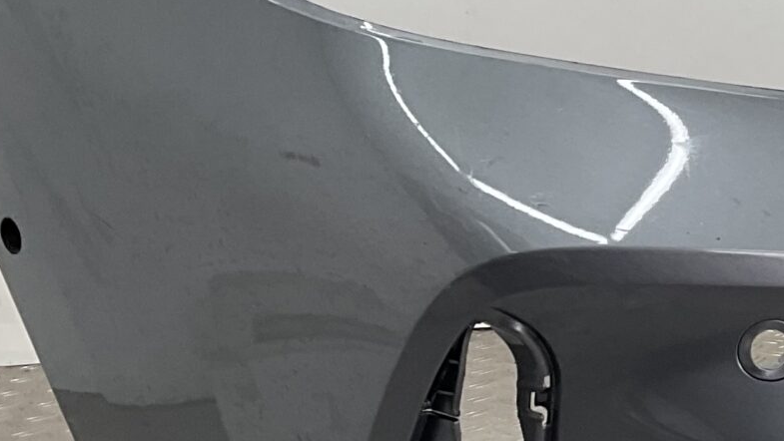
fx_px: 2142
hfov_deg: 19.0
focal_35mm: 103
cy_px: 218
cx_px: 1058
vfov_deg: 11.8
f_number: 1.8
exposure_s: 1/120
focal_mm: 3
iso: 25
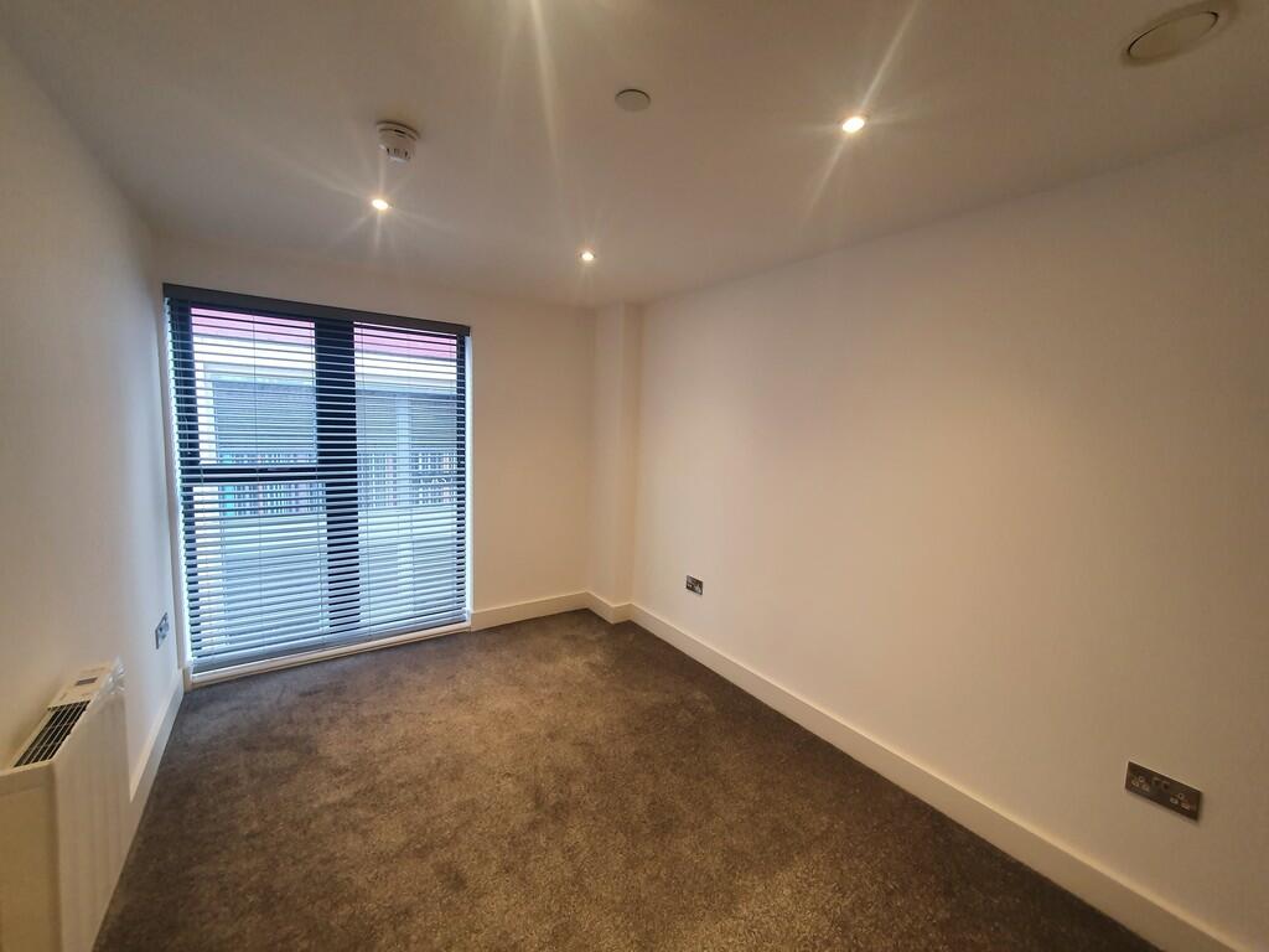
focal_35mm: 13
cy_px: 476
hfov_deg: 106.2
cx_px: 634
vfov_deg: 89.9
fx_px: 477
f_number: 2.2
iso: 200
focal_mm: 1.8
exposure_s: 1/50
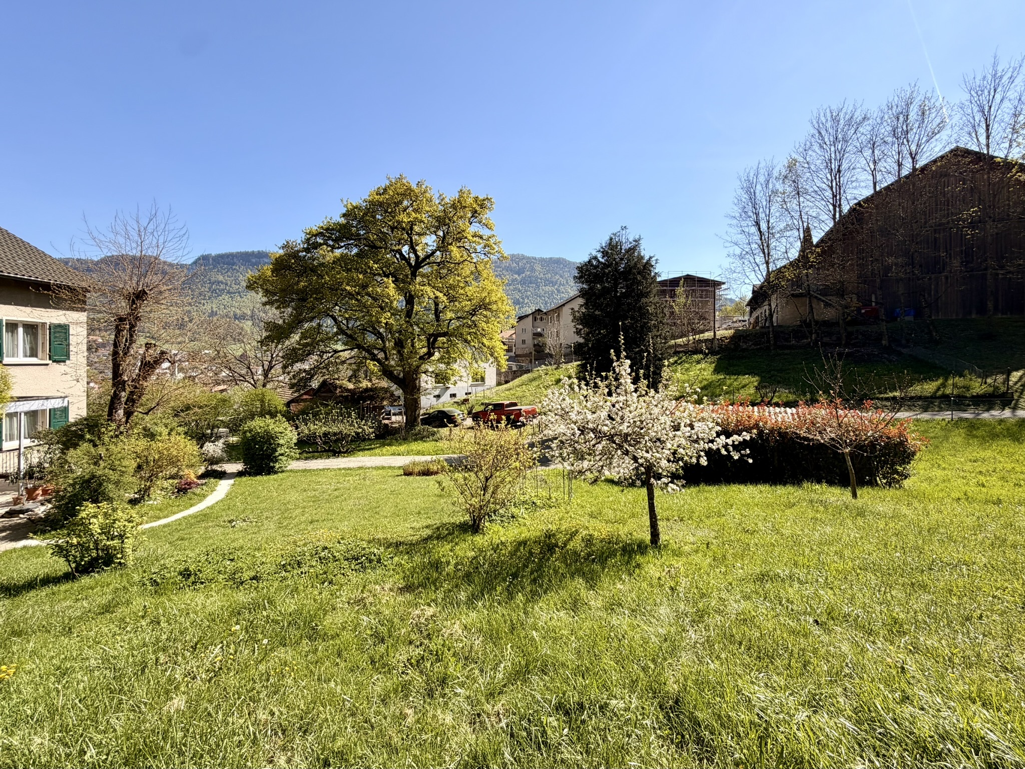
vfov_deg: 85.7
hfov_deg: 102.1
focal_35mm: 14
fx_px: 415
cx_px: 512
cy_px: 384
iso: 32
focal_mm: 2.22
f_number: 2.2
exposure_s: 1/770
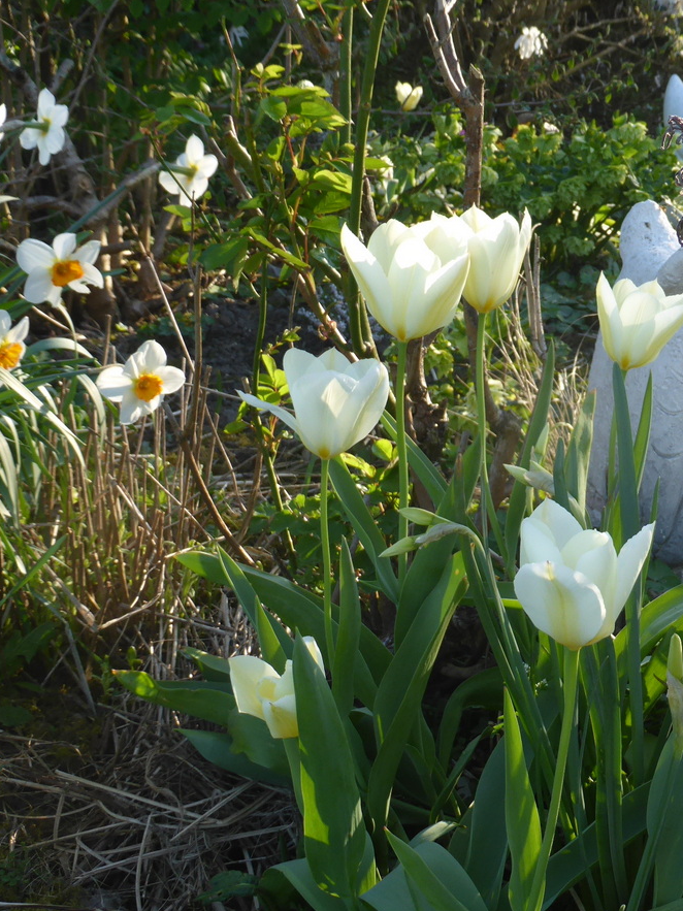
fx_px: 1395
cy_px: 454
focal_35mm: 53
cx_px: 559
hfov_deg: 26.9
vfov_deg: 36.2
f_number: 3.9
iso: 100
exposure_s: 1/160
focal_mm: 6.9
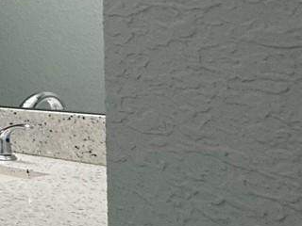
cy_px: 58
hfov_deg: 17.5
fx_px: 611
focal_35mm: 70
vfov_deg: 20.9
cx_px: -332
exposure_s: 1/120
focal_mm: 2.22
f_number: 2.2
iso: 200
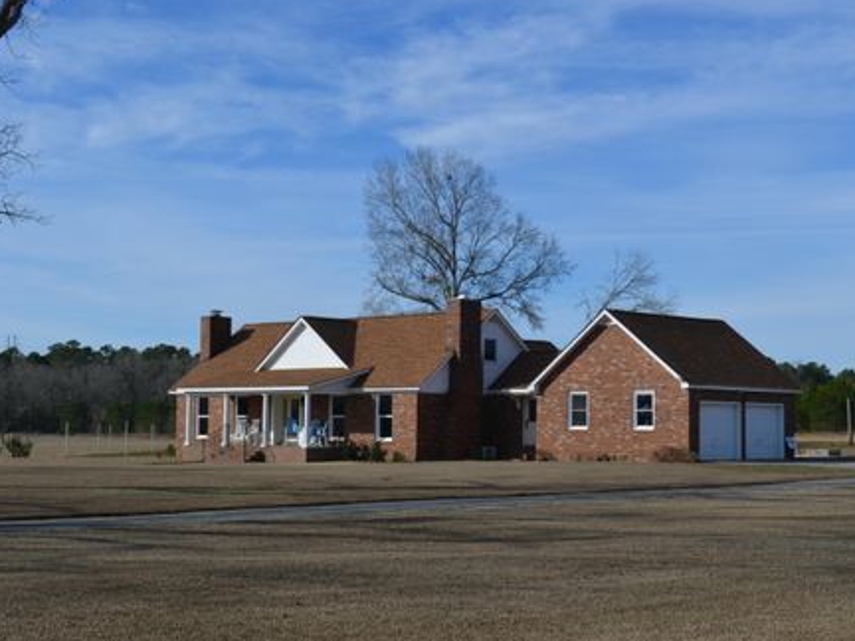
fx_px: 1482
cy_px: 318
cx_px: 487
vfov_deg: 24.4
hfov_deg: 32.1
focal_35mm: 60
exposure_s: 1/320
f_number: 9
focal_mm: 36
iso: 100
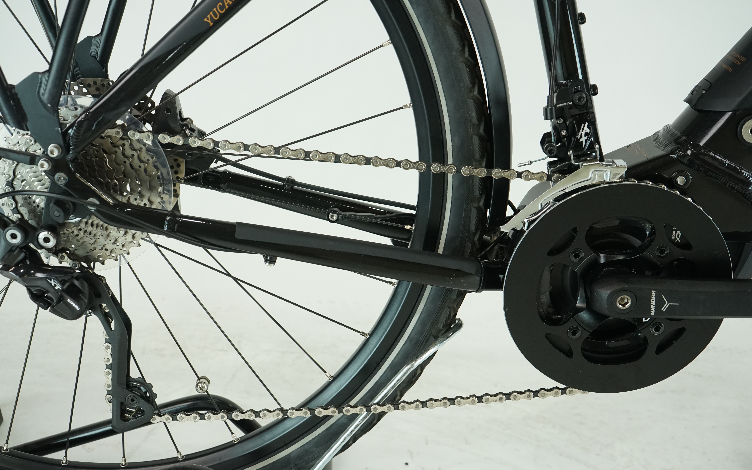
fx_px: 943
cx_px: 376
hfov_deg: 43.5
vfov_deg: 28.0
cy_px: 234
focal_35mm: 46
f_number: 6.3
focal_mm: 45
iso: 1600
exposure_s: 1/200
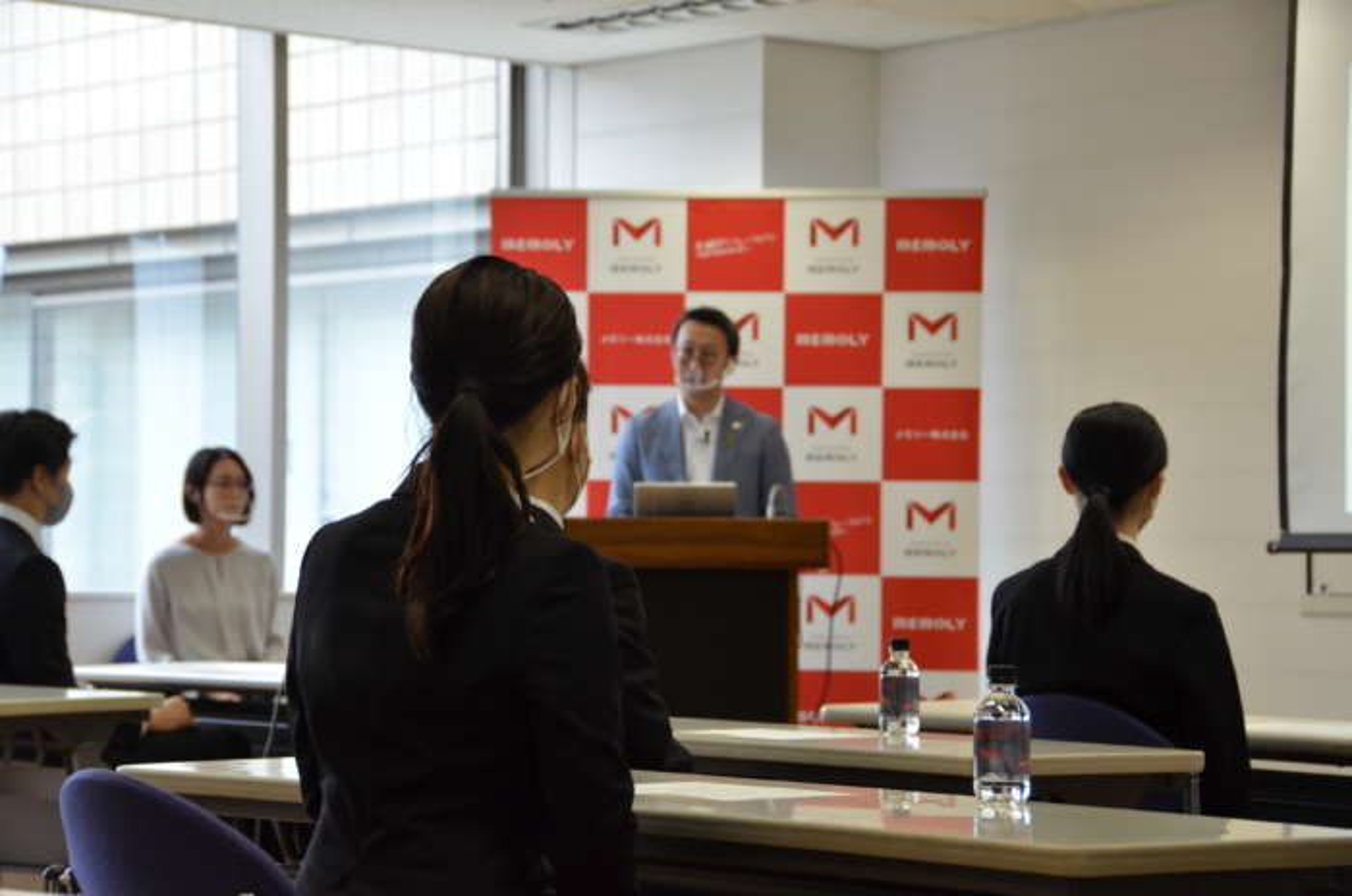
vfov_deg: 13.0
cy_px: 448
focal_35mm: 105
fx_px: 3936
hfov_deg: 19.5
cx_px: 676
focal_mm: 70
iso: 1000
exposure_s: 1/160
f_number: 6.3
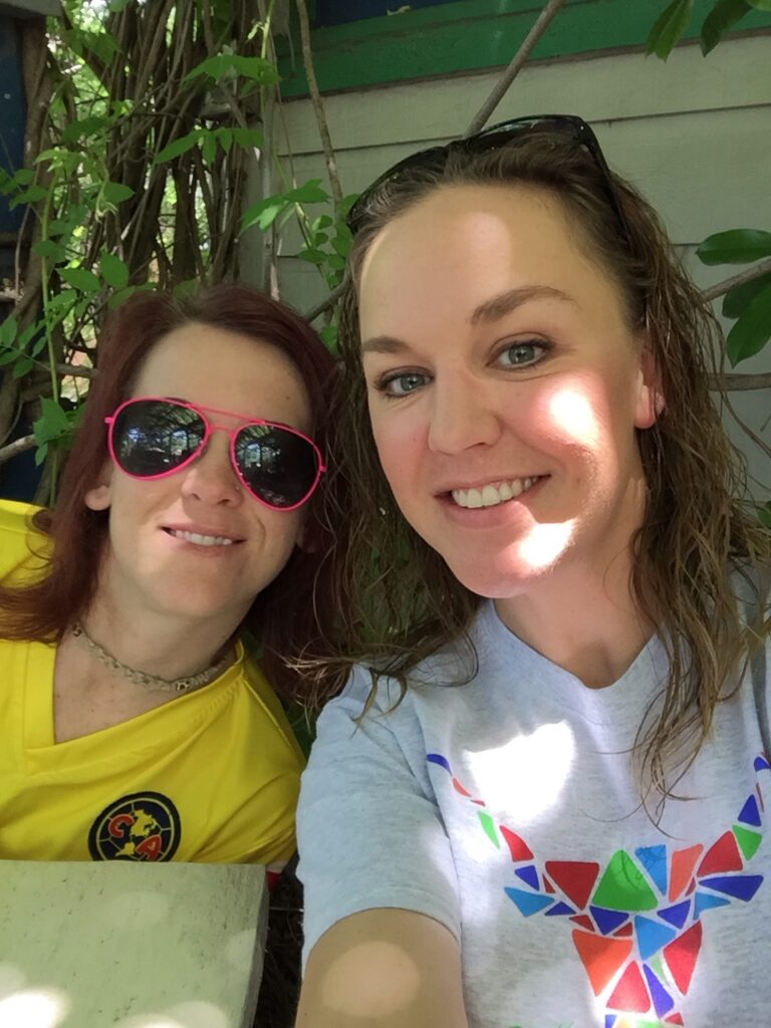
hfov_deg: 45.4
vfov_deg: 58.4
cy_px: 514
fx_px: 921
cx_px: 386
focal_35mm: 31
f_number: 2.2
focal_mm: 2.65
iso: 40
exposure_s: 1/30
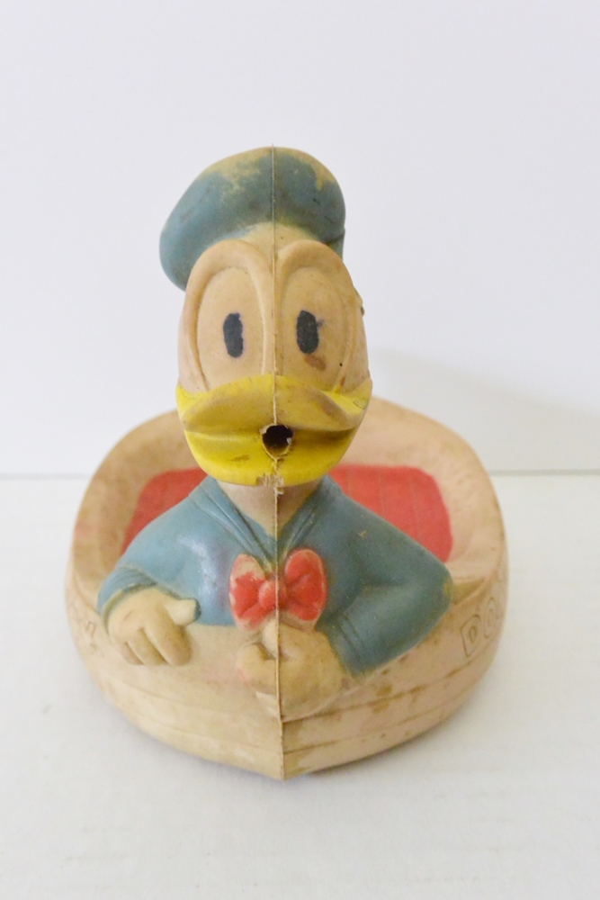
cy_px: 450
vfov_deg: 48.5
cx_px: 300
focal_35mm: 40
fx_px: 1000
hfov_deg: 33.4
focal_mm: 15.1
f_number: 4.2
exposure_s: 1/30
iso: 2000
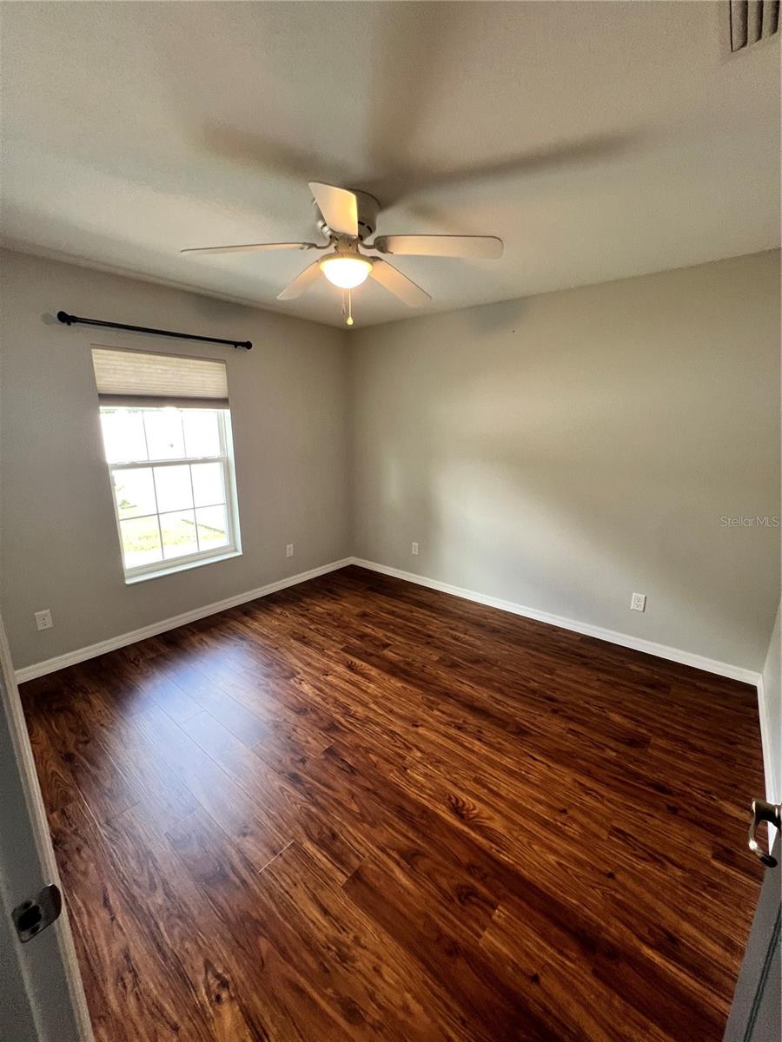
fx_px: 392
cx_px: 391
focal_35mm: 13
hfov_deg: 89.9
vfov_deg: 106.2
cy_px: 521
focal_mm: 1.57
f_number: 1.8
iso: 200
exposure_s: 1/60
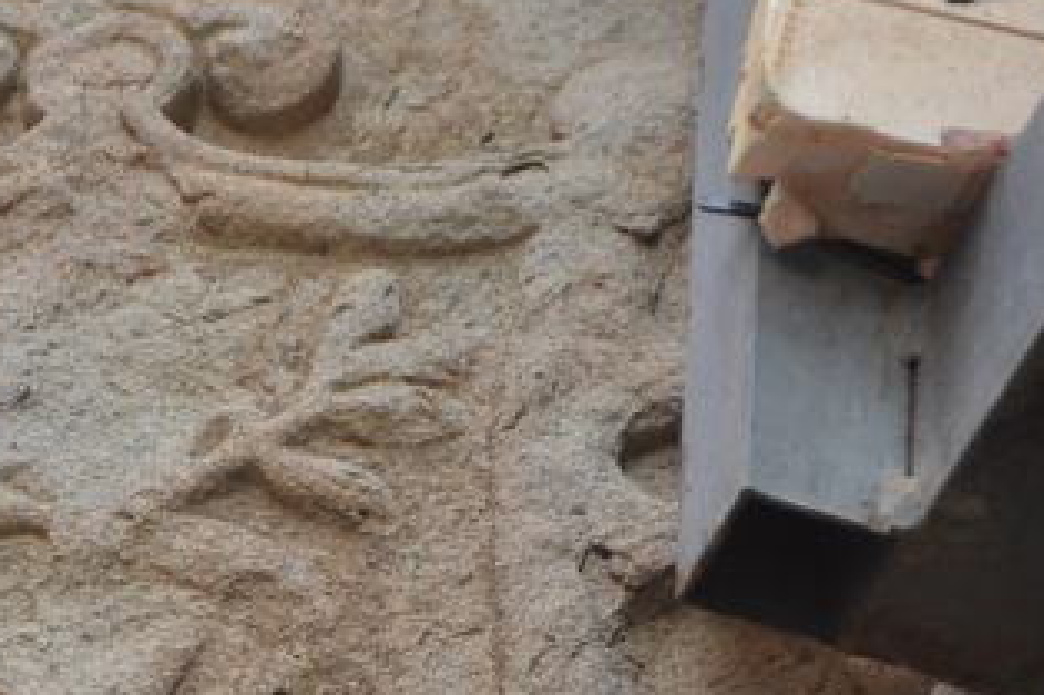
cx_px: -249
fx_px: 22143
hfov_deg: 2.7
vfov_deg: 1.8
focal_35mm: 764
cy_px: 577
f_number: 5.6
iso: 500
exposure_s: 1/160
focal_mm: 200
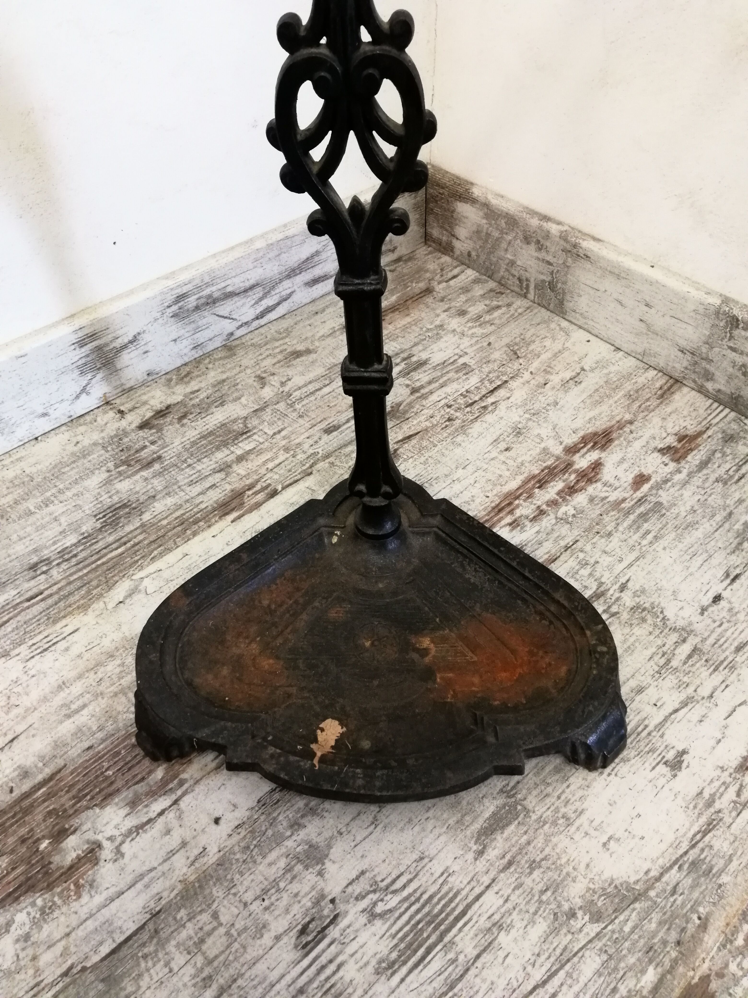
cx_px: 374
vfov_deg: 71.6
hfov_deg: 56.8
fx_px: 691
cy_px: 499
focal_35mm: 24
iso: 125
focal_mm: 2.38
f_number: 2.2
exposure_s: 1/33.3
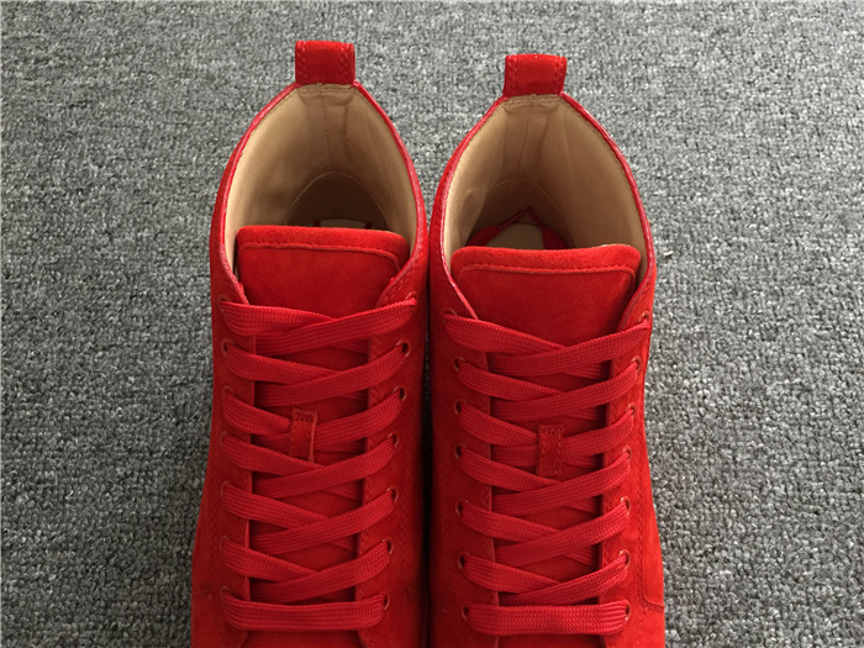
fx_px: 724
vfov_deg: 48.2
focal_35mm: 29
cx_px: 432
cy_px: 324
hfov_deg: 61.7
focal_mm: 4.15
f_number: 2.2
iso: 200
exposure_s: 1/33
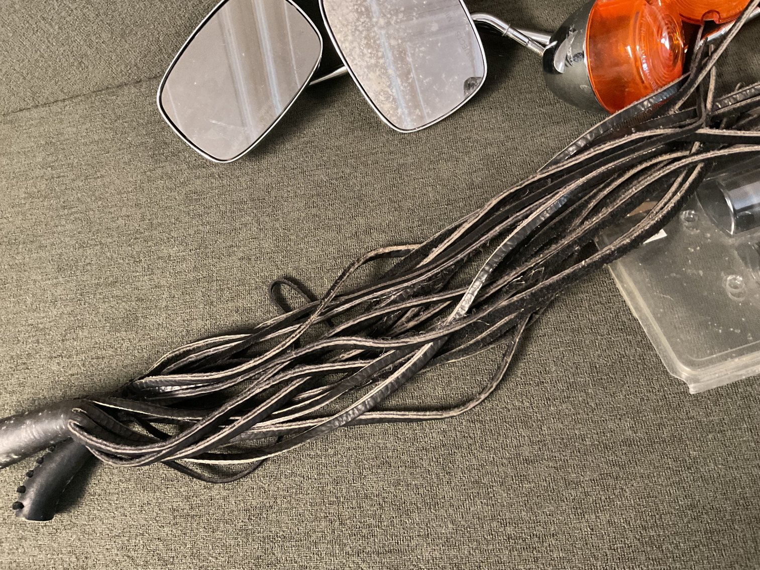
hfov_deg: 61.7
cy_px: 285
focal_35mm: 29
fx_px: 637
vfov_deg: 48.2
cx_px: 380
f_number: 1.8
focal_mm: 3
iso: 400
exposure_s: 1/25
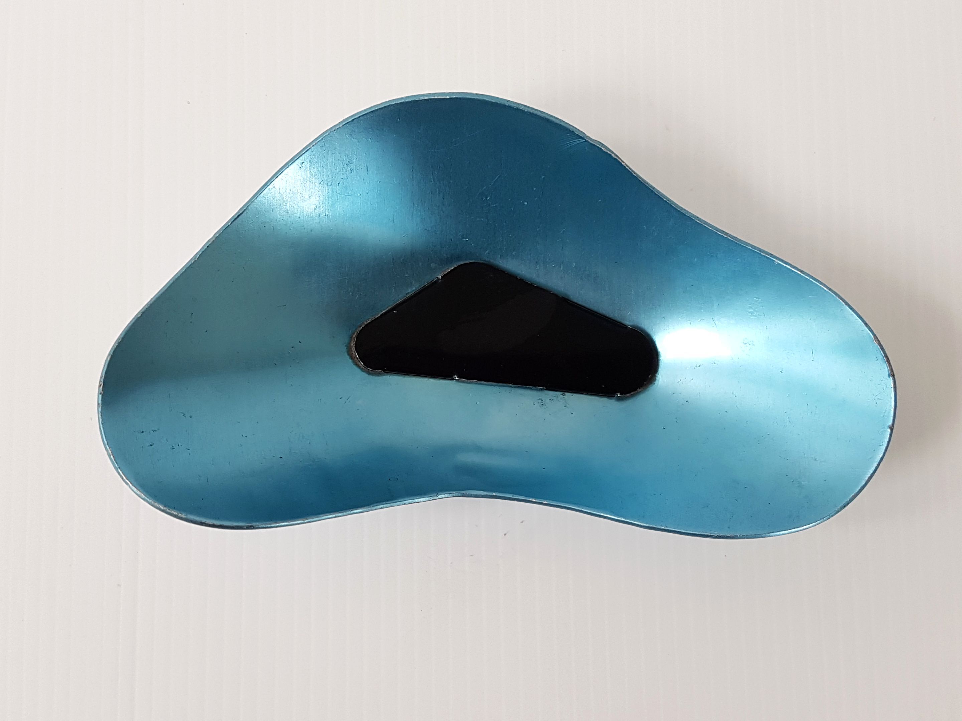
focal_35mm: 26
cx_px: 481
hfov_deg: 67.3
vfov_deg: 53.1
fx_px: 723
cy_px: 360
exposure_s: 1/100
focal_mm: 4.2
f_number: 1.7
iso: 100
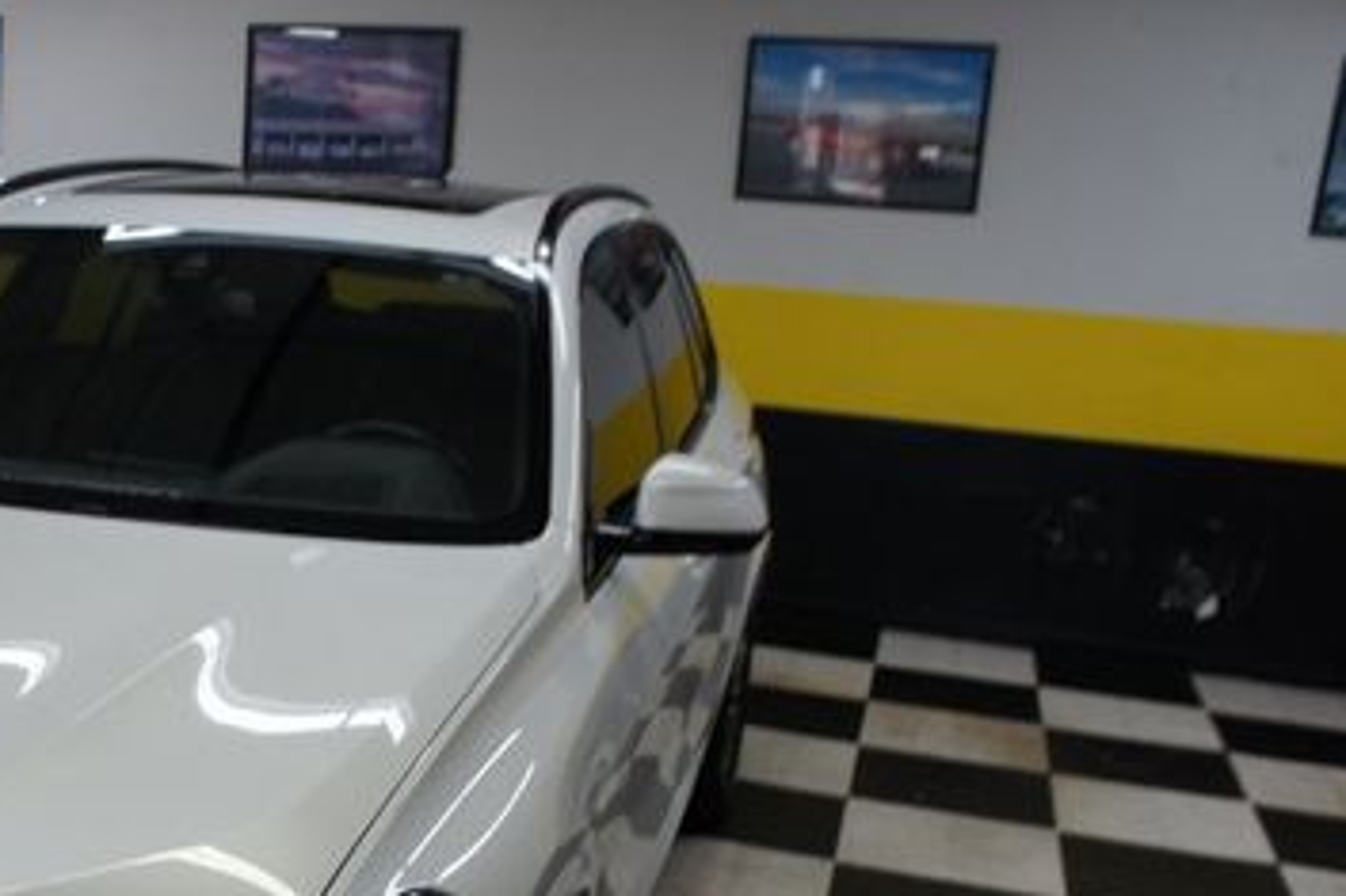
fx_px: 1831
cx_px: 168
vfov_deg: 26.9
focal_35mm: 49
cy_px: 743
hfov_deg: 38.0
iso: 200
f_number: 4.5
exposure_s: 1/50
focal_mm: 18
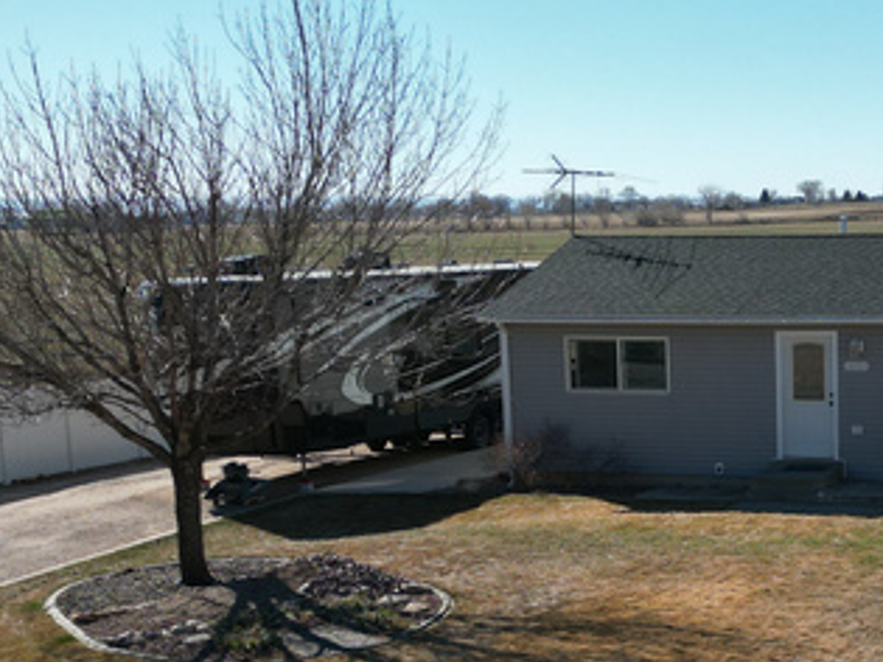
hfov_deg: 24.3
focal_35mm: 78
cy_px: 550
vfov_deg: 18.7
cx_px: 799
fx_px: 1989
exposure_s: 1/4000
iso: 130
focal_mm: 6.72
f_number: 1.7
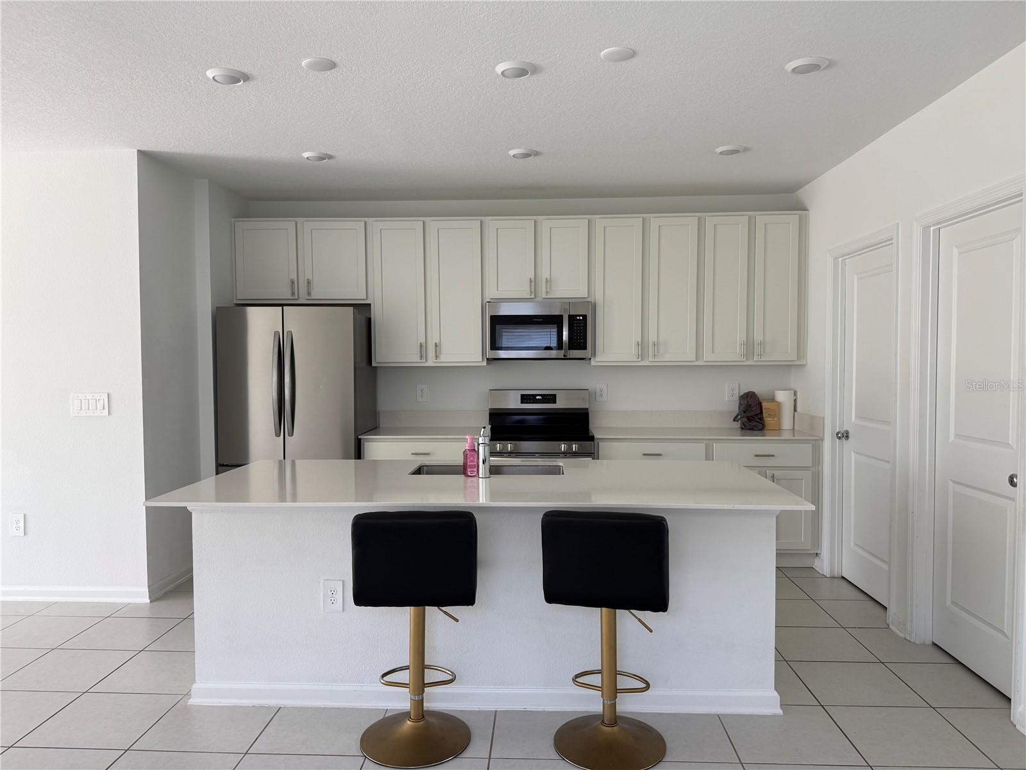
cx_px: 513
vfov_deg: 56.8
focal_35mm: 24
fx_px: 711
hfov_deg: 71.6
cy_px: 385
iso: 100
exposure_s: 1/121
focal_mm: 6.76
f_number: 1.78
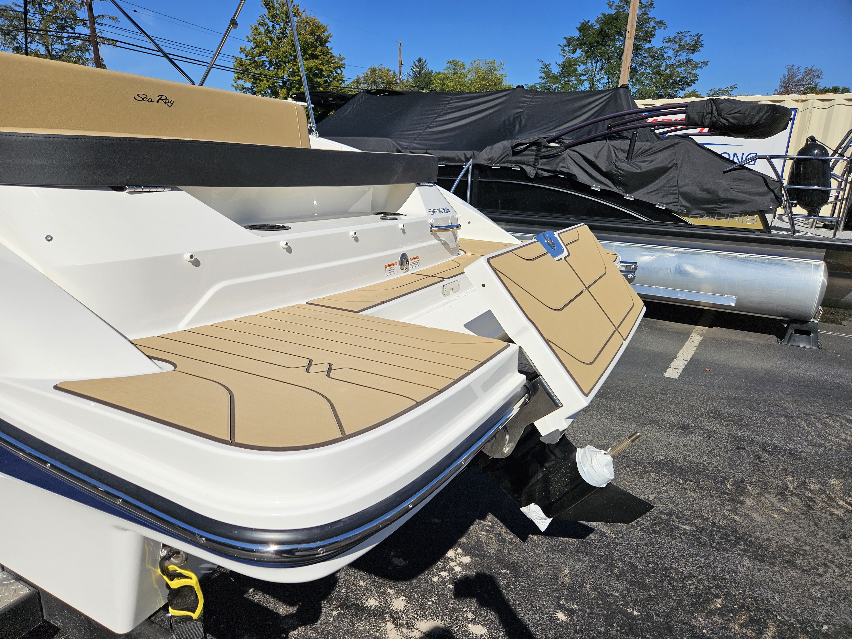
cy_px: 320
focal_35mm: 23
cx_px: 426
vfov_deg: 58.9
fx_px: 566
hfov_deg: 73.9
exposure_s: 1/4993
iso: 25
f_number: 1.8
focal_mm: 5.4
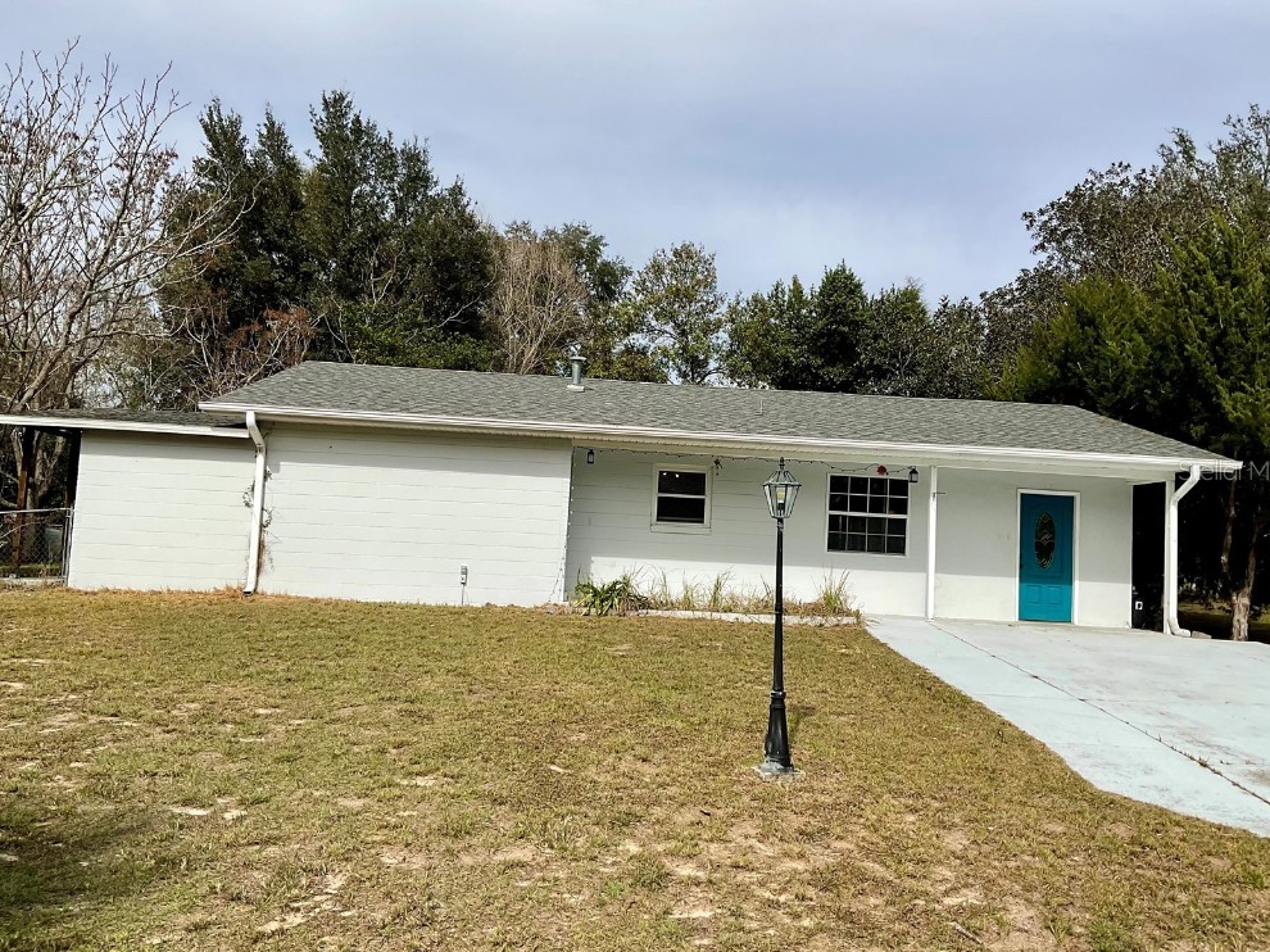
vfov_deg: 46.8
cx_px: 643
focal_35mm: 30
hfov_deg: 60.0
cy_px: 470
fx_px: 1100
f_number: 1.8
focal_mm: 3
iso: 16
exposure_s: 1/3534
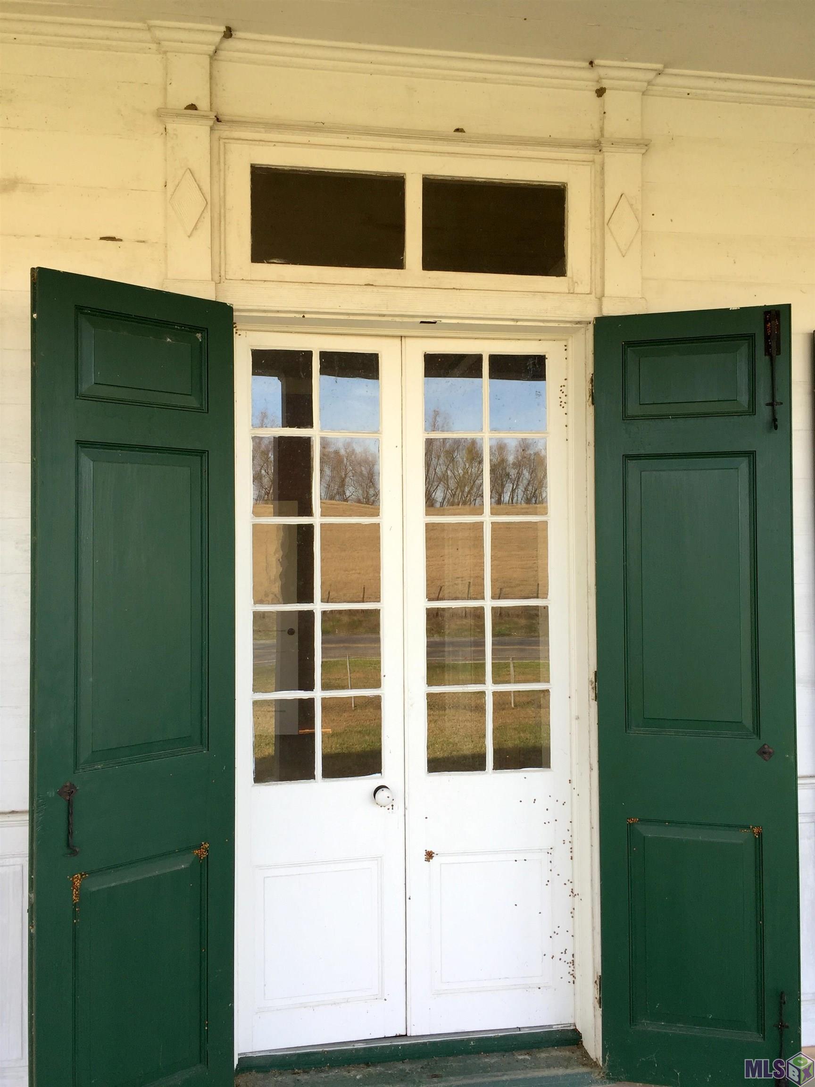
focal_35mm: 29
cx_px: 408
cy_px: 544
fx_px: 910
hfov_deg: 48.2
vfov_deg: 61.7
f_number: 2.2
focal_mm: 4.15
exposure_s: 1/182
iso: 32
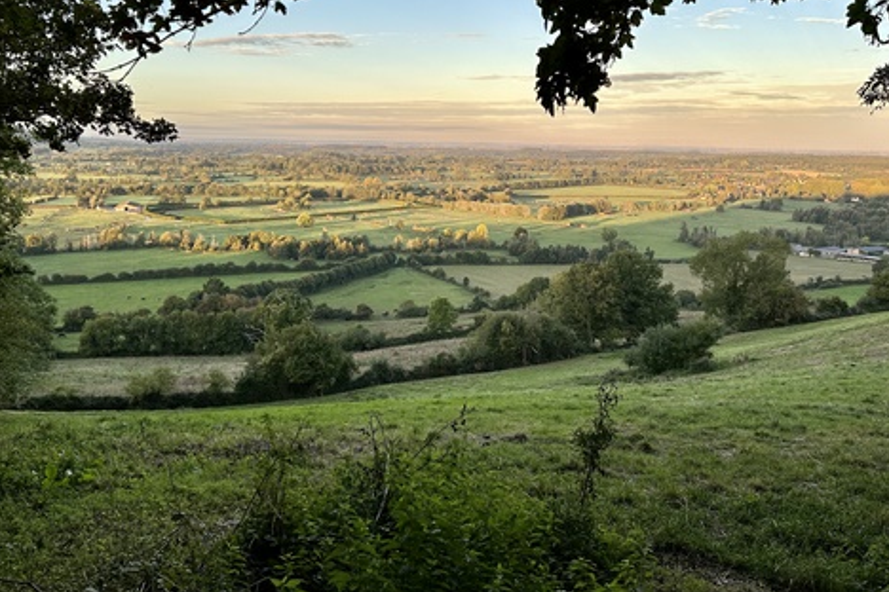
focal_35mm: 32
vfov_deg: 40.6
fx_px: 790
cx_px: 437
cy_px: 199
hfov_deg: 58.7
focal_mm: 6.86
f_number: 1.78
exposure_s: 1/1040
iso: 80
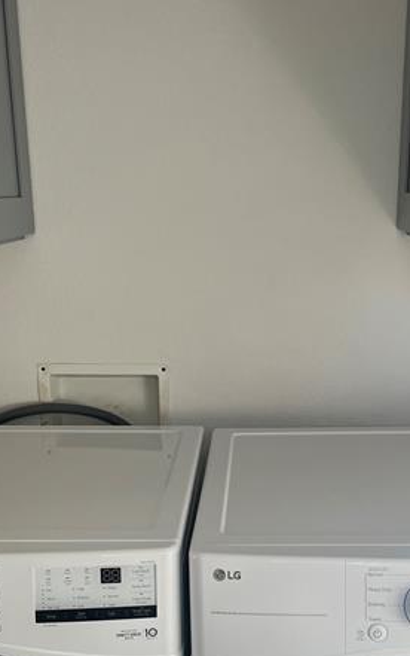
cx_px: 229
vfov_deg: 41.1
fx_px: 857
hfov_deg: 26.9
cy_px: 452
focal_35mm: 48
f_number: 1.6
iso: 50
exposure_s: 1/121
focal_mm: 5.1
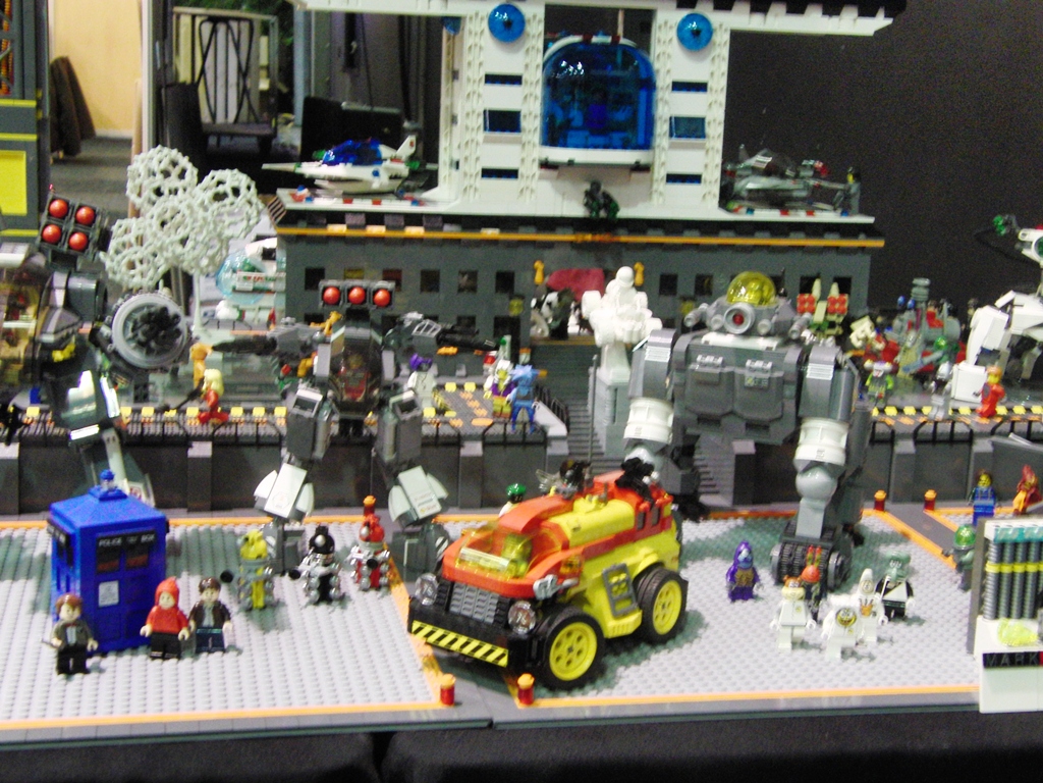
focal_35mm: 57
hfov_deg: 33.8
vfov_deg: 25.7
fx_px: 1717
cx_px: 522
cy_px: 392
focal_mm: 10.1
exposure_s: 1/10
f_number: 3.4
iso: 400
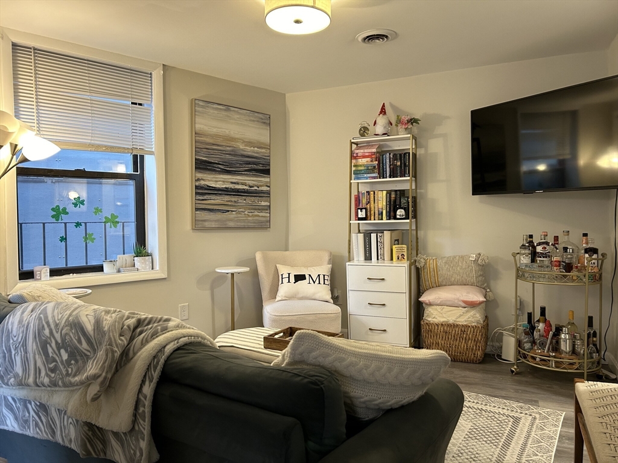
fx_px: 464
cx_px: 309
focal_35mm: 26
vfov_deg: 53.1
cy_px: 232
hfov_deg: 67.3
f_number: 1.5
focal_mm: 5.7
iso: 160
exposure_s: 1/60
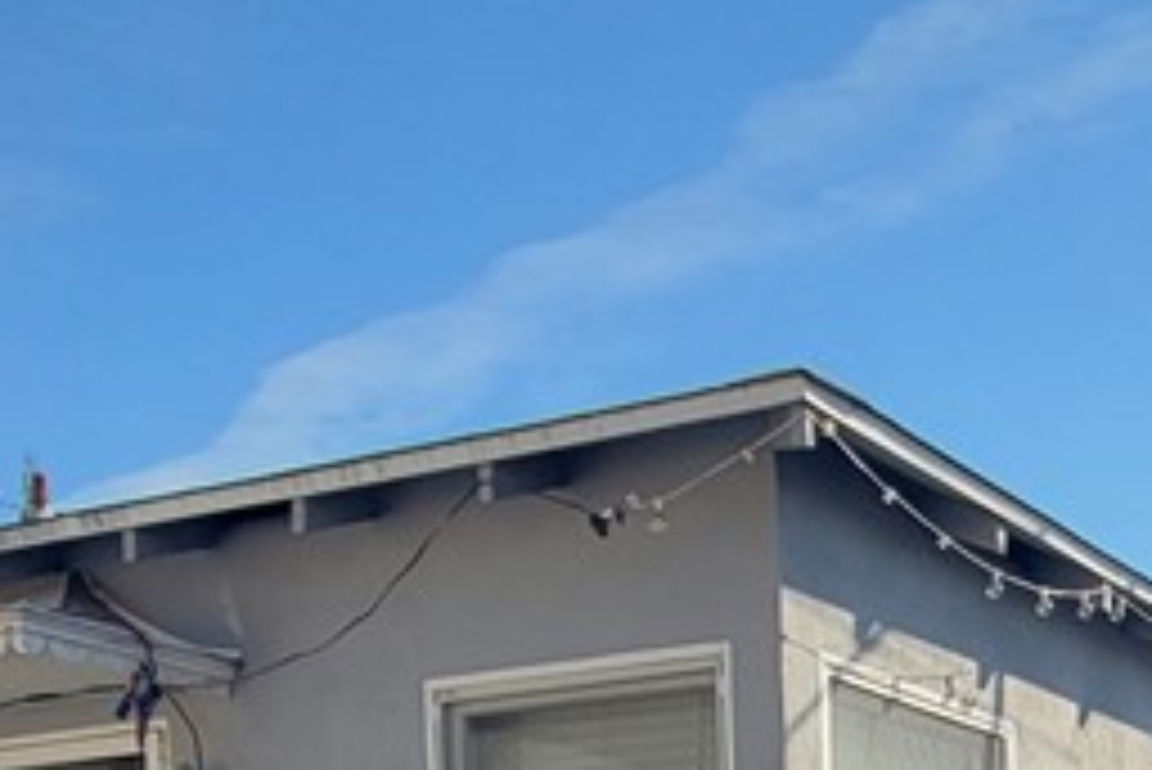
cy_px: 1175
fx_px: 1729
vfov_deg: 21.0
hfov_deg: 33.0
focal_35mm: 54
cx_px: 1220
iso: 50
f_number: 2.2
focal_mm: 2.2
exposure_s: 1/670
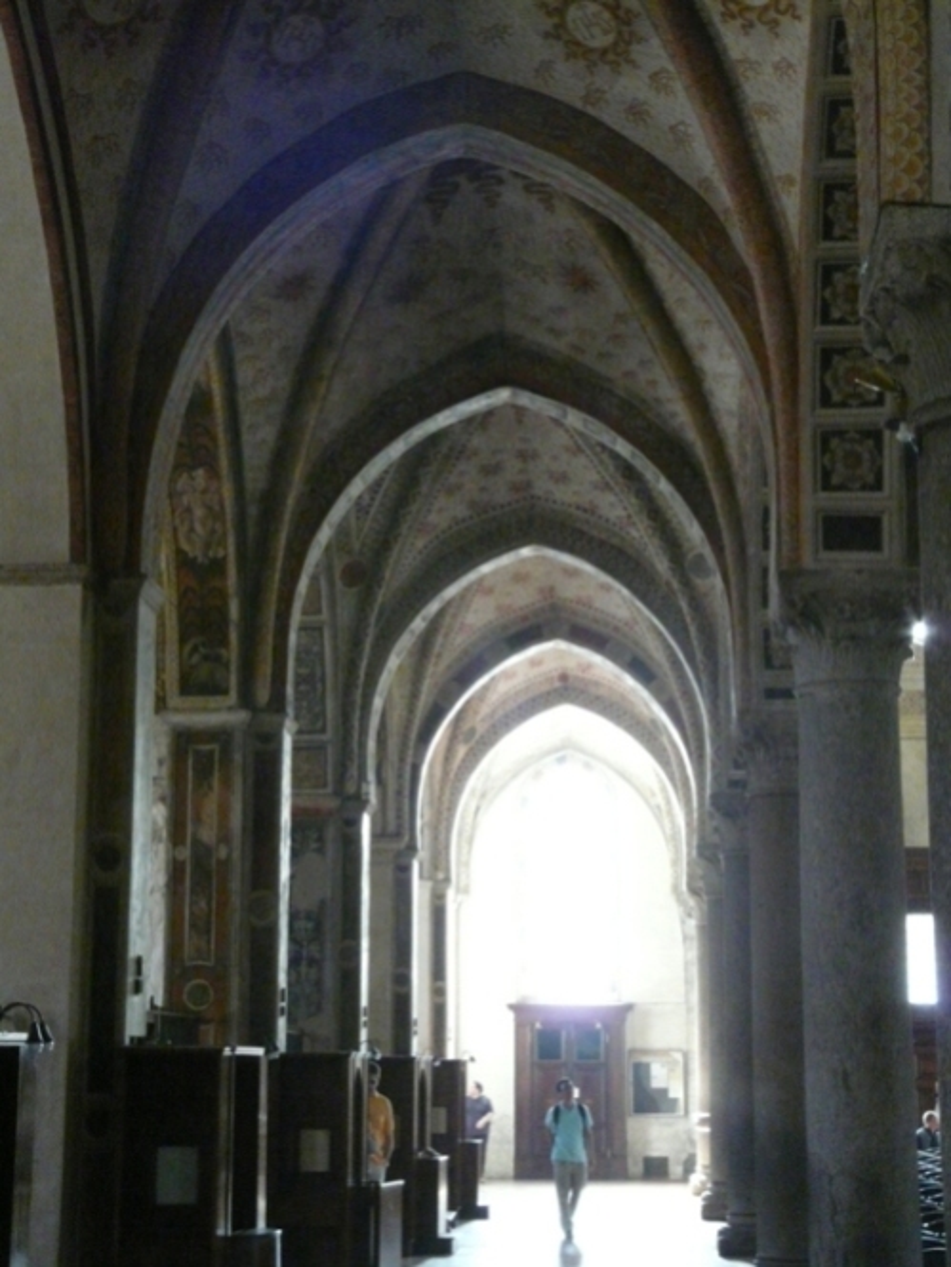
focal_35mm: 66
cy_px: 634
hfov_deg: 22.3
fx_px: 2417
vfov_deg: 29.4
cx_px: 476
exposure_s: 1/5
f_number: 6.3
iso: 800
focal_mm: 10.8
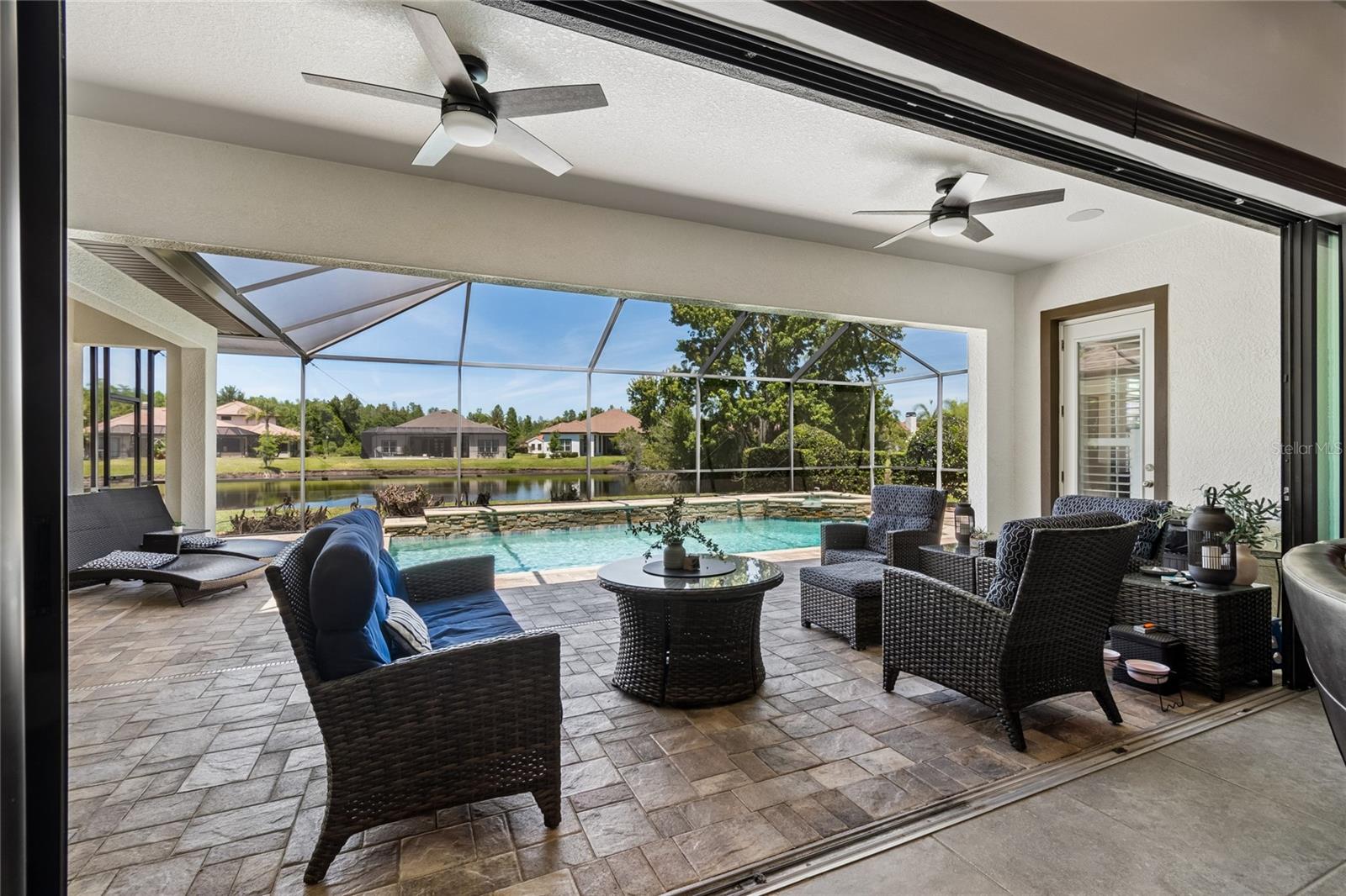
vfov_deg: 77.3
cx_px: 673
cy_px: 448
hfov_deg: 100.4
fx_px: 561
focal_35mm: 15
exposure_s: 1/25
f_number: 7.1
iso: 100
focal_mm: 10
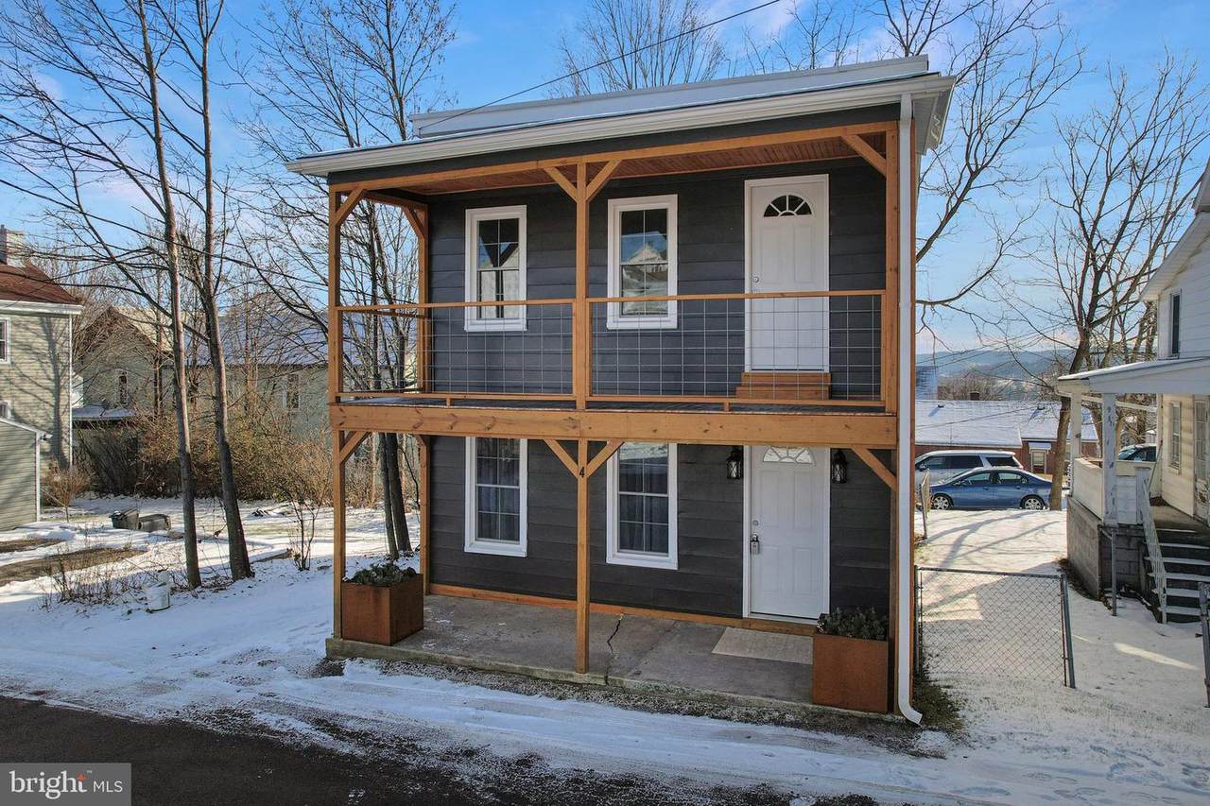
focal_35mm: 22
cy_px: 403
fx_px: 739
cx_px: 605
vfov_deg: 57.2
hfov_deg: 78.6
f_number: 2.8
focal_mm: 8.38
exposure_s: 1/120
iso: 100
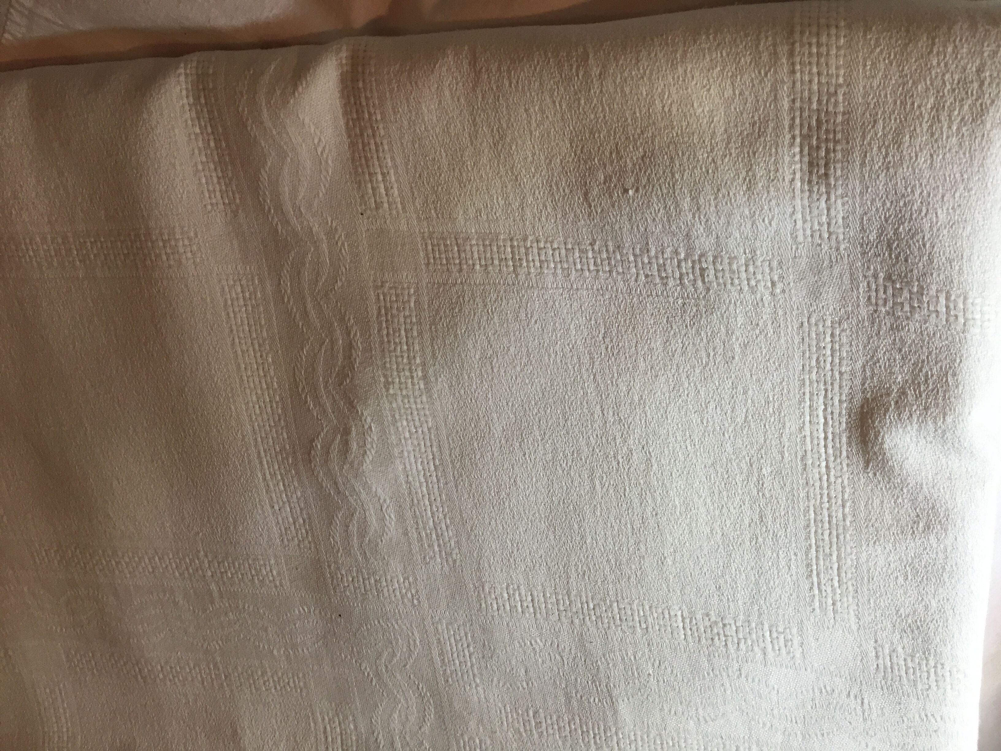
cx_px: 500
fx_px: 839
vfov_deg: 48.2
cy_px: 376
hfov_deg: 61.7
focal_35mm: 29
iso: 50
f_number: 2.2
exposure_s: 1/33
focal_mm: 4.15
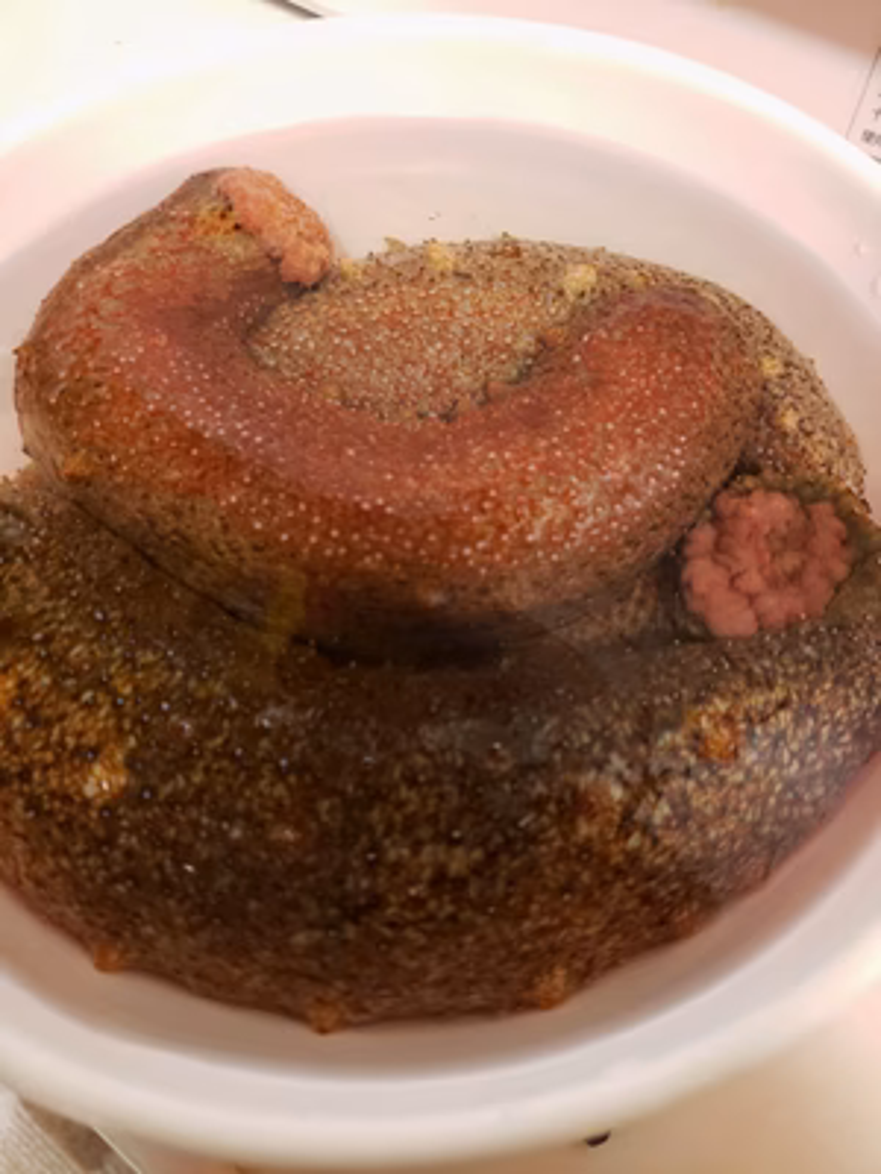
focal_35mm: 26
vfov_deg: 67.3
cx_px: 440
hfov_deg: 53.1
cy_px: 587
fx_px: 882
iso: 80
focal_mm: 4.3
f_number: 1.5
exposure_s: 1/4
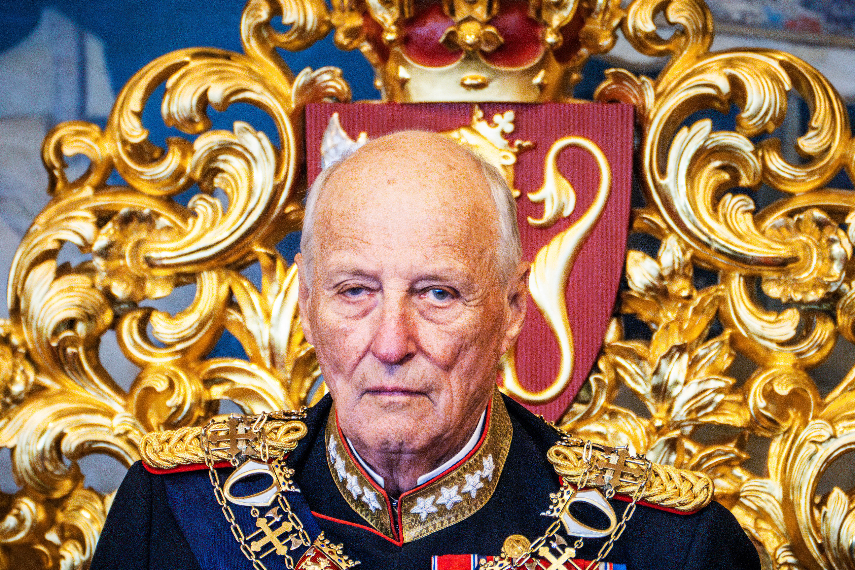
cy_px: 304
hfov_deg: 2.4
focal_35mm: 871
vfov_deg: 1.6
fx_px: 20685
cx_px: 476
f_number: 5.6
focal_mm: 400
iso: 4000
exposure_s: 1/250
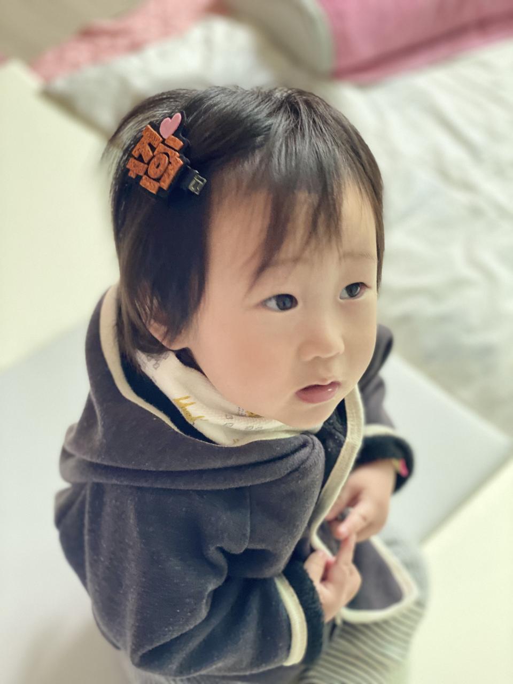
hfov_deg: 28.0
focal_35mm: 52
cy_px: 342
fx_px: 1028
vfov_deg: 36.8
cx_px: 256
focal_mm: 6
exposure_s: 1/89
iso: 250
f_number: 2
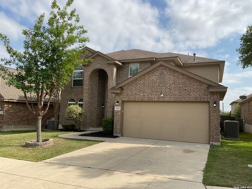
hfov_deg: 61.7
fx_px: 211
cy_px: 94
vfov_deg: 48.2
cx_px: 126
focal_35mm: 29
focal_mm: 3
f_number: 1.8
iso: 16
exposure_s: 1/2427
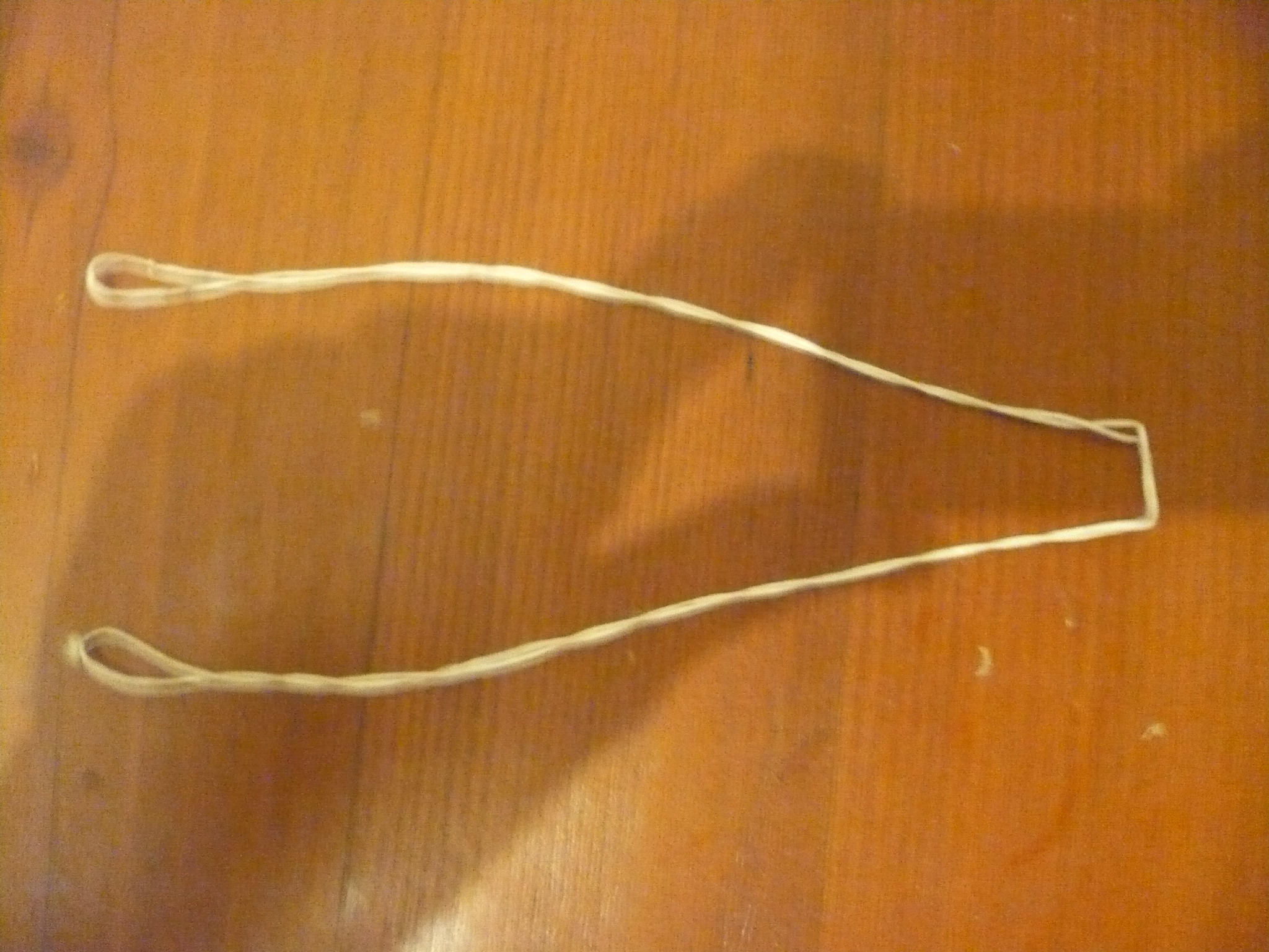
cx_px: 634
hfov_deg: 52.6
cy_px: 476
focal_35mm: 35
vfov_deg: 40.7
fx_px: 1283
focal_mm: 5.8
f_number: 2.8
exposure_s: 1/4
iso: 1250
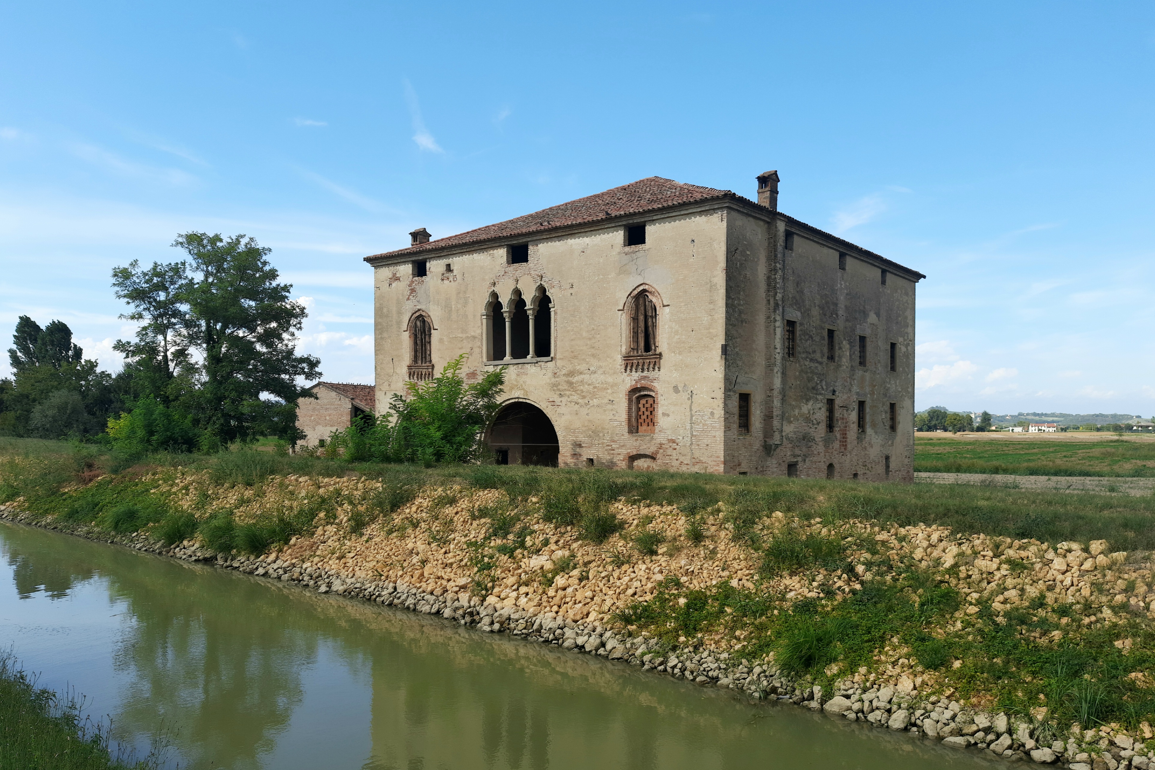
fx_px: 802
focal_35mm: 25
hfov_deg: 71.5
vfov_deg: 51.2
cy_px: 417
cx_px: 578
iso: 40
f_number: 1.8
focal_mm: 5.23
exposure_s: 1/625
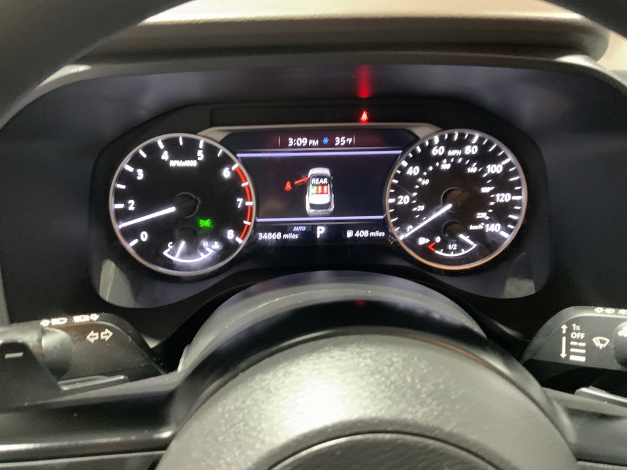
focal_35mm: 29
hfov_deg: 61.7
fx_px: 525
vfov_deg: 48.2
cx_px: 314
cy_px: 235
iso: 250
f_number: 1.8
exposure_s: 1/30
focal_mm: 3
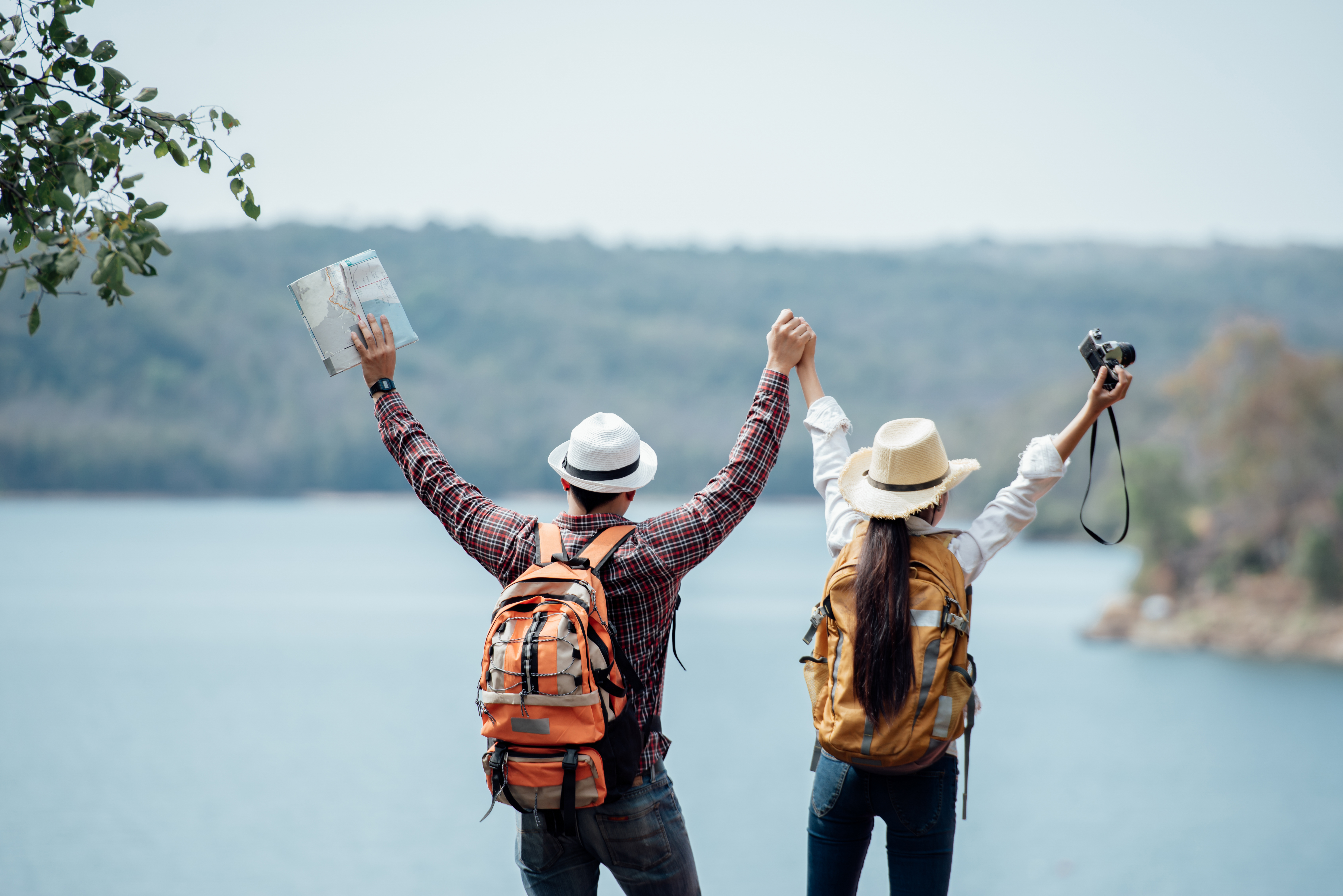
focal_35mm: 200
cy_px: 448
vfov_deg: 6.9
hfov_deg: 10.3
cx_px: 672
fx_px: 7463
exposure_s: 1/320
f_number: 4
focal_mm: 200
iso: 100
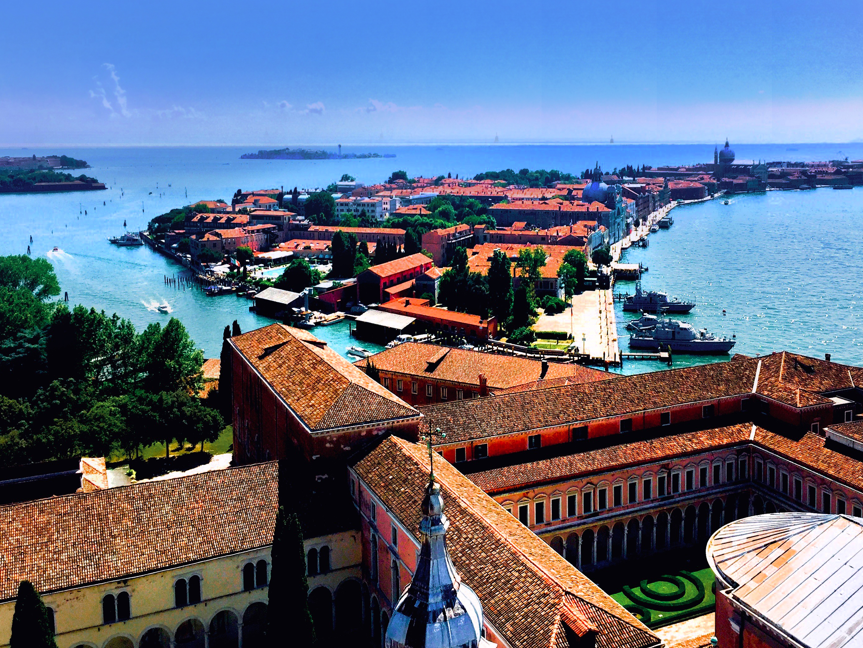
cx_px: 441
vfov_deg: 46.8
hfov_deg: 60.0
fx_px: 748
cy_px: 327
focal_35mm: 30
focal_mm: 4.15
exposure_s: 1/3049
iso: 32
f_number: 2.2
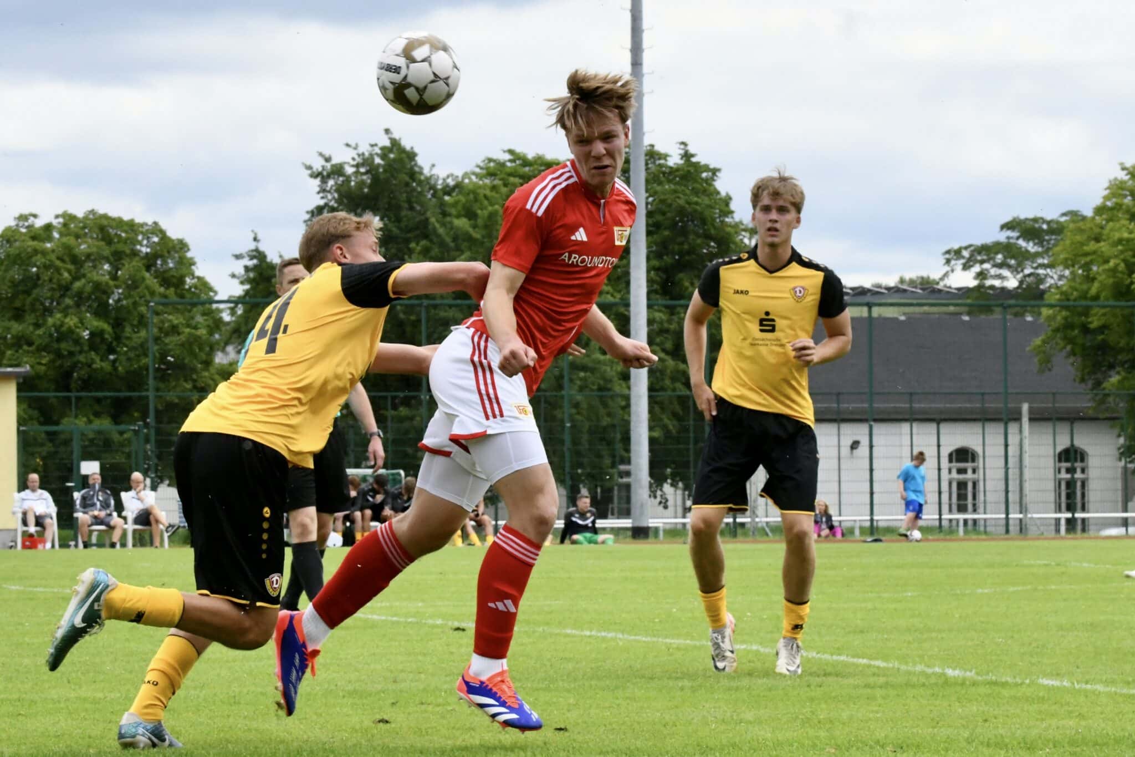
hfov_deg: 22.1
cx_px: 568
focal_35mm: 92
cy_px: 378
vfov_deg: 14.9
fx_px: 2900
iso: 4000
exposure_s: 1/1600
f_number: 16
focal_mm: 92
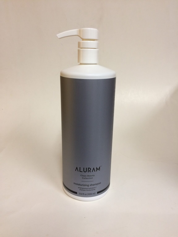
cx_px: 89
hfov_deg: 48.2
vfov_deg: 61.7
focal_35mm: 29
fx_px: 199
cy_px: 118
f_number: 2.2
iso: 100
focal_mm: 4.15
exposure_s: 1/30
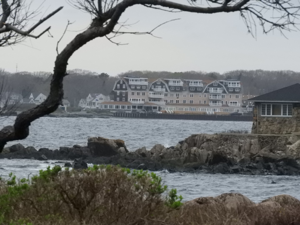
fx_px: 3467
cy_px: 112
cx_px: 150
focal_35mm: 400
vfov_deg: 3.7
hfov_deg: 5.0
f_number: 8
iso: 1600
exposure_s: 1/1600
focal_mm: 71.7
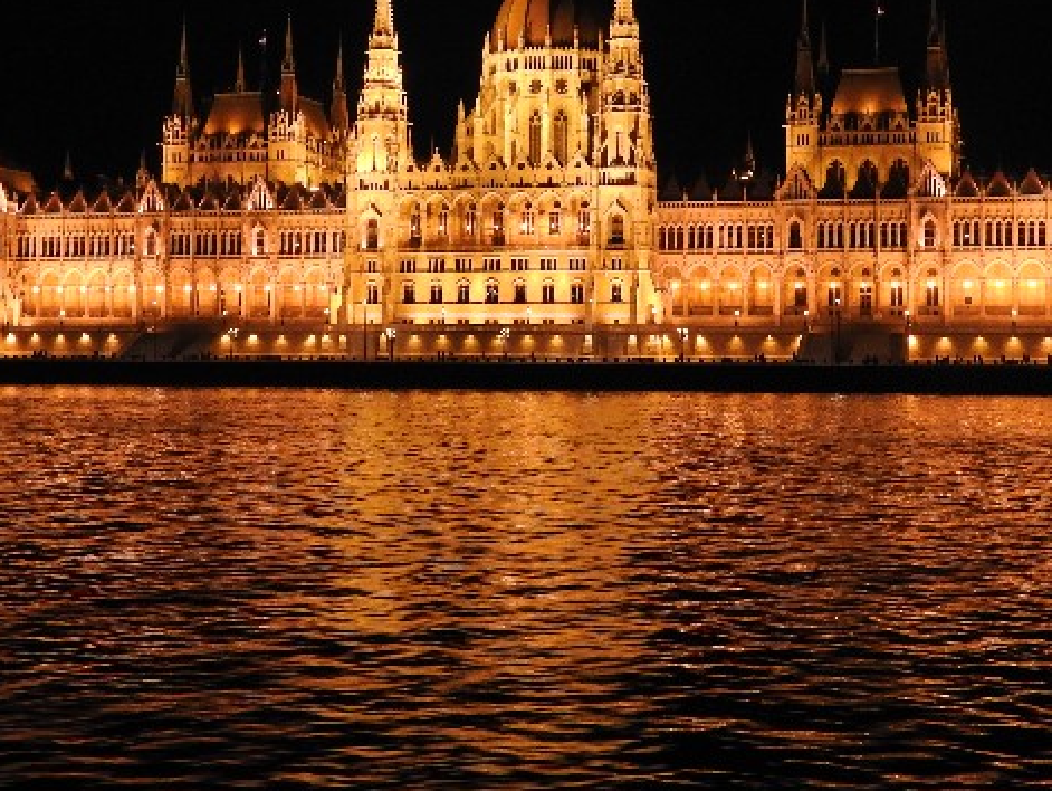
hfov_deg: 34.3
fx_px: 1703
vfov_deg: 26.1
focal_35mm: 56
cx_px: 567
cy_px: 299
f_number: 3.6
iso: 400
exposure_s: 1/10
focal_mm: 5.9
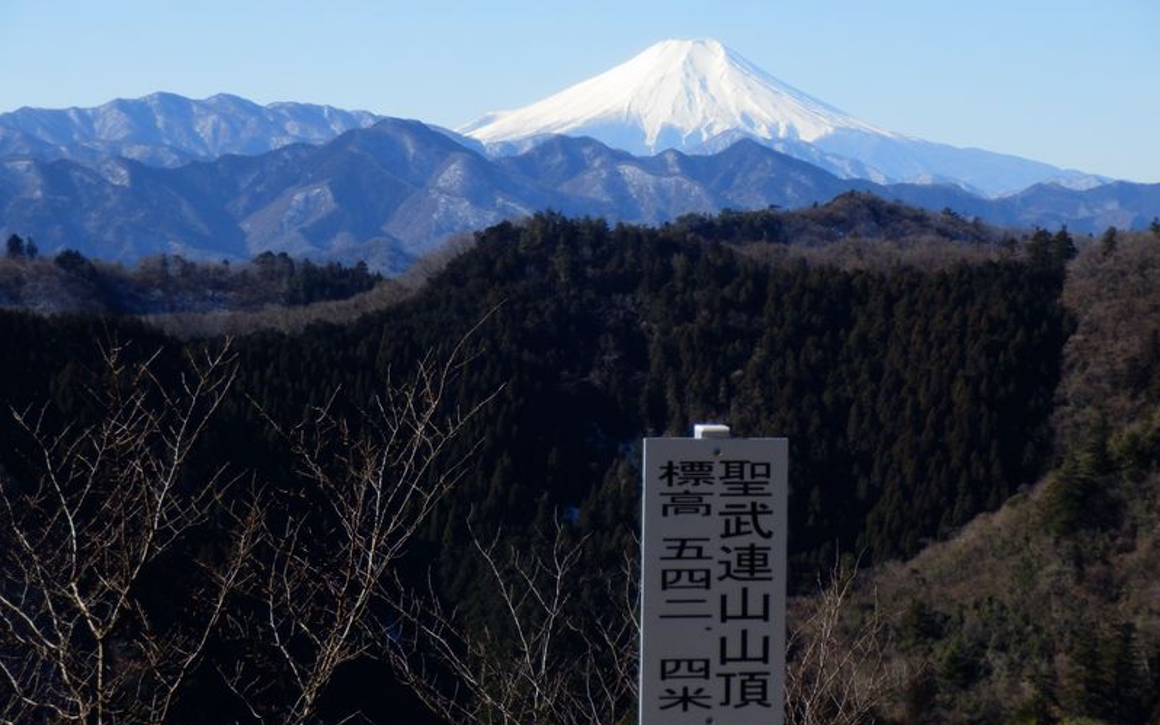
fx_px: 3731
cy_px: 355
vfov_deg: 11.1
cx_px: 580
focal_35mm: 118
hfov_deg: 17.7
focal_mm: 19.6
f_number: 5.5
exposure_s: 1/400
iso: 80
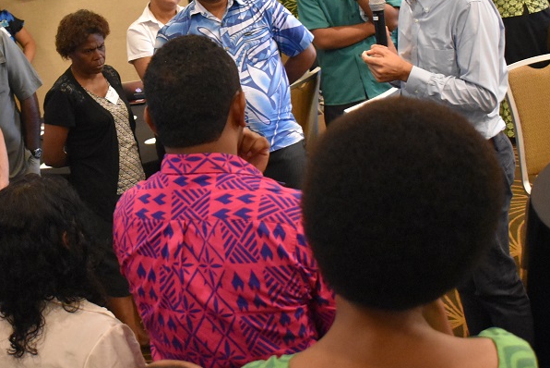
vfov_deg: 20.2
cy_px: 84
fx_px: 1024
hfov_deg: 29.4
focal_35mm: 67
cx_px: 112
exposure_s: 1/60
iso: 4500
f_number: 4
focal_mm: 26
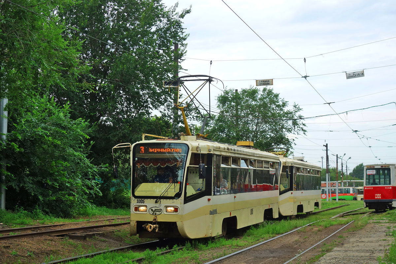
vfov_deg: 21.6
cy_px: 132
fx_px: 693
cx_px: 198
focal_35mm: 63
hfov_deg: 31.9
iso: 125
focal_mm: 23.55
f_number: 4
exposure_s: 1/500
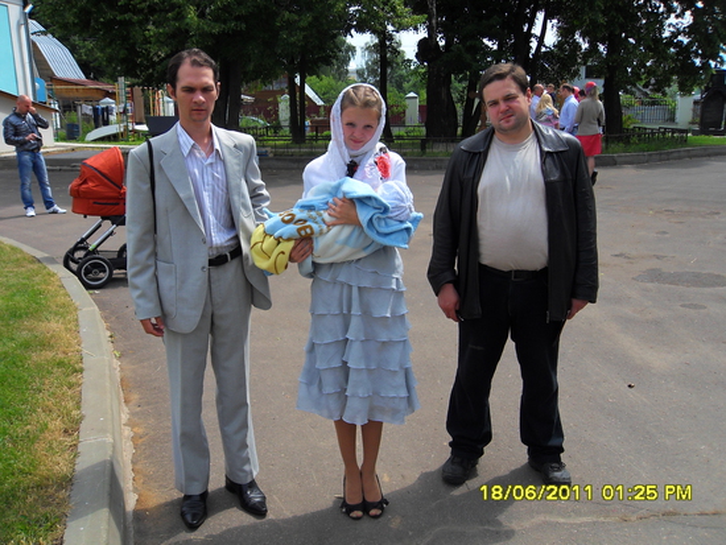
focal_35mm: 35
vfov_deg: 40.7
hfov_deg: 52.6
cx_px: 363
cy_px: 272
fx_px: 734
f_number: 8.2
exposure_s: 1/180
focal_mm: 6.3
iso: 80
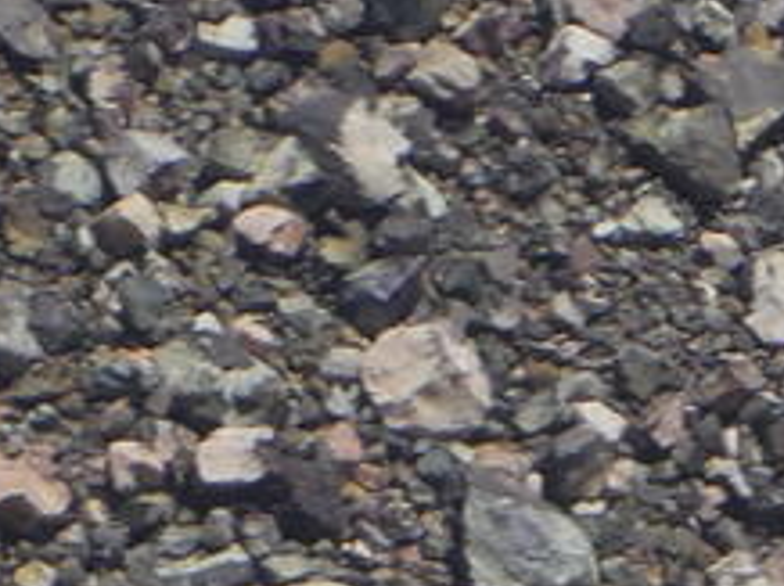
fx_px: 74590
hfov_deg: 0.6
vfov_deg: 0.5
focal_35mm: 3297
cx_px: 2014
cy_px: 1161
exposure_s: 1/500
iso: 80
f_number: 6.1
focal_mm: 96.2
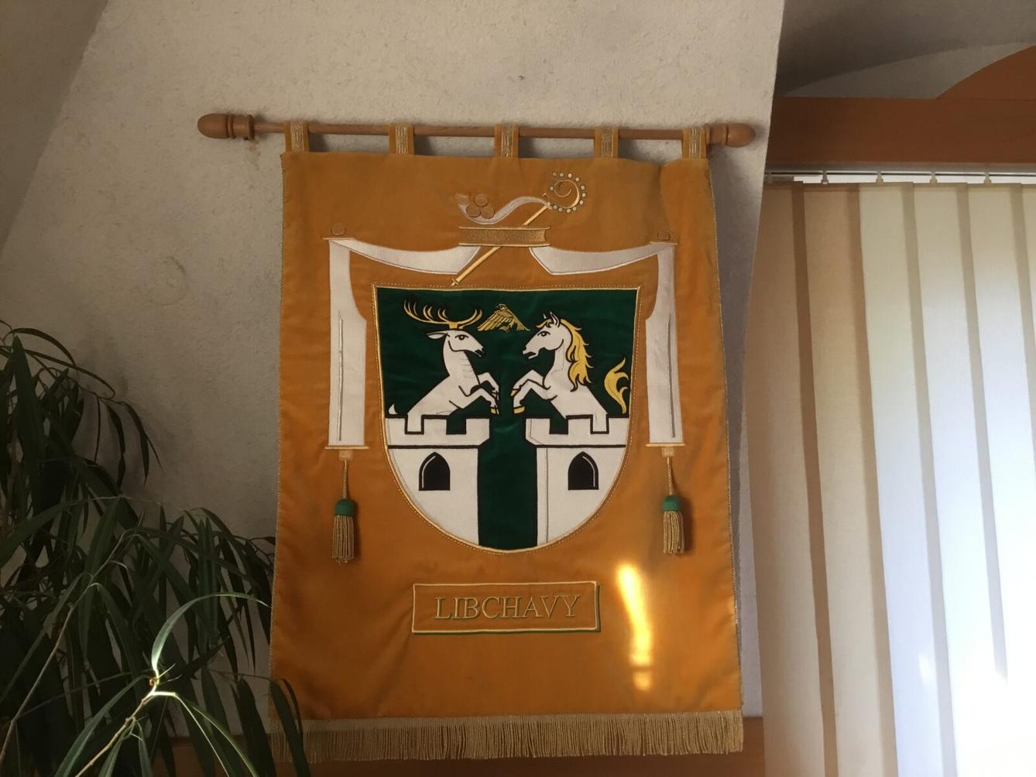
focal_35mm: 31
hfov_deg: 58.3
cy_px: 388
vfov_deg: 45.5
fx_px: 928
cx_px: 518
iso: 80
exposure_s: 1/33
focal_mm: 3.3
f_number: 2.4
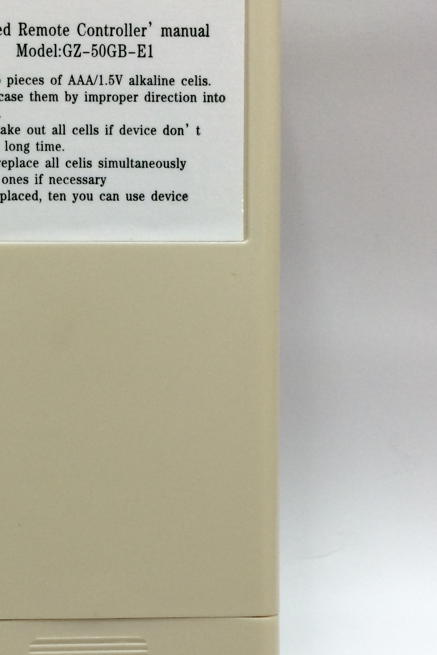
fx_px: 910
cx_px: 96
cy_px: 421
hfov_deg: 26.6
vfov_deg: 39.3
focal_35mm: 50
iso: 64
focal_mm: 4.15
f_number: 2.2
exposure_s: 1/33
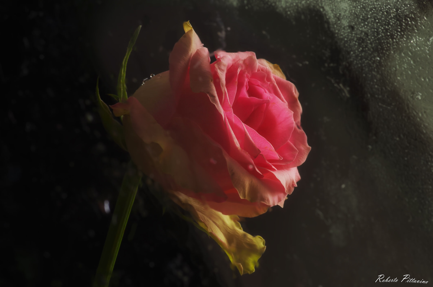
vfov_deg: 9.1
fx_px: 1801
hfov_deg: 13.7
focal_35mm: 150
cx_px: 216
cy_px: 144
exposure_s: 5
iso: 100
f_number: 16
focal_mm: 100
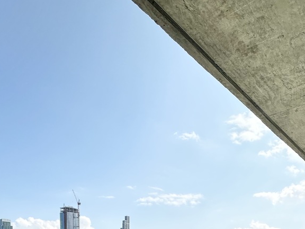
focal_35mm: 35
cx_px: 162
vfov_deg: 33.2
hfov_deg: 52.6
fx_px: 308
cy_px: 276
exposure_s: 1/2174
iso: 50
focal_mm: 2.22
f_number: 2.2
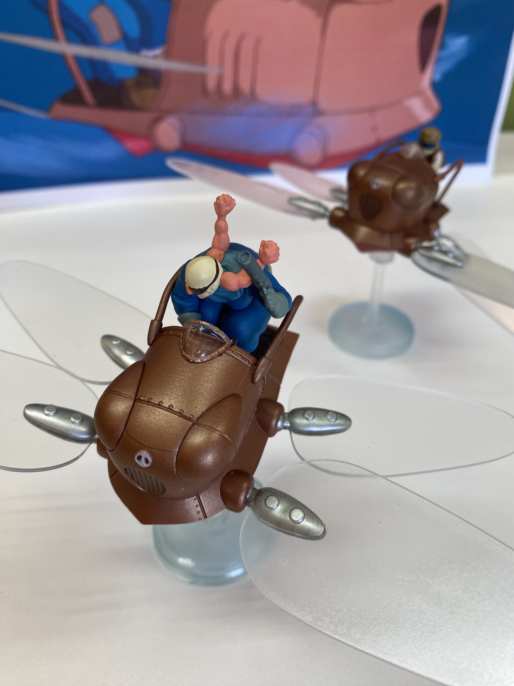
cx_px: 257
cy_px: 343
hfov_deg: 53.1
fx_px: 515
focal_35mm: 26
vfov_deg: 67.3
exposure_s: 1/120
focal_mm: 4.25
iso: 80
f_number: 1.8
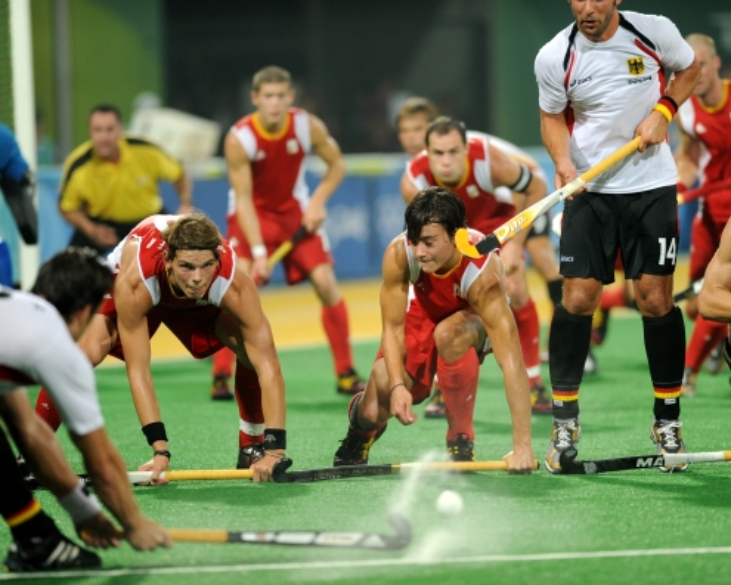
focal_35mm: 341
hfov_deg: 5.7
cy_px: 293
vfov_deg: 4.5
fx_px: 7377
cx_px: 413
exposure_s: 1/1000
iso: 1250
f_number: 2.8
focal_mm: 300
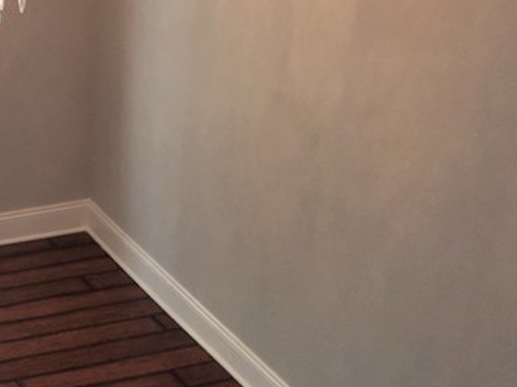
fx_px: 1328
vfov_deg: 16.2
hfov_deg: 21.5
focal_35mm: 89
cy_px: 401
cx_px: 36
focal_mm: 4.15
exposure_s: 1/67
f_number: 2.2
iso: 25
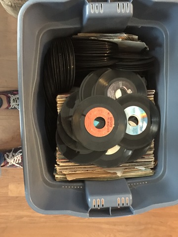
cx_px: 89
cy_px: 118
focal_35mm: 29
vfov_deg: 61.7
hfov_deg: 48.2
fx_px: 199
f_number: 2.2
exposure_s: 1/4
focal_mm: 4.15
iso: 320
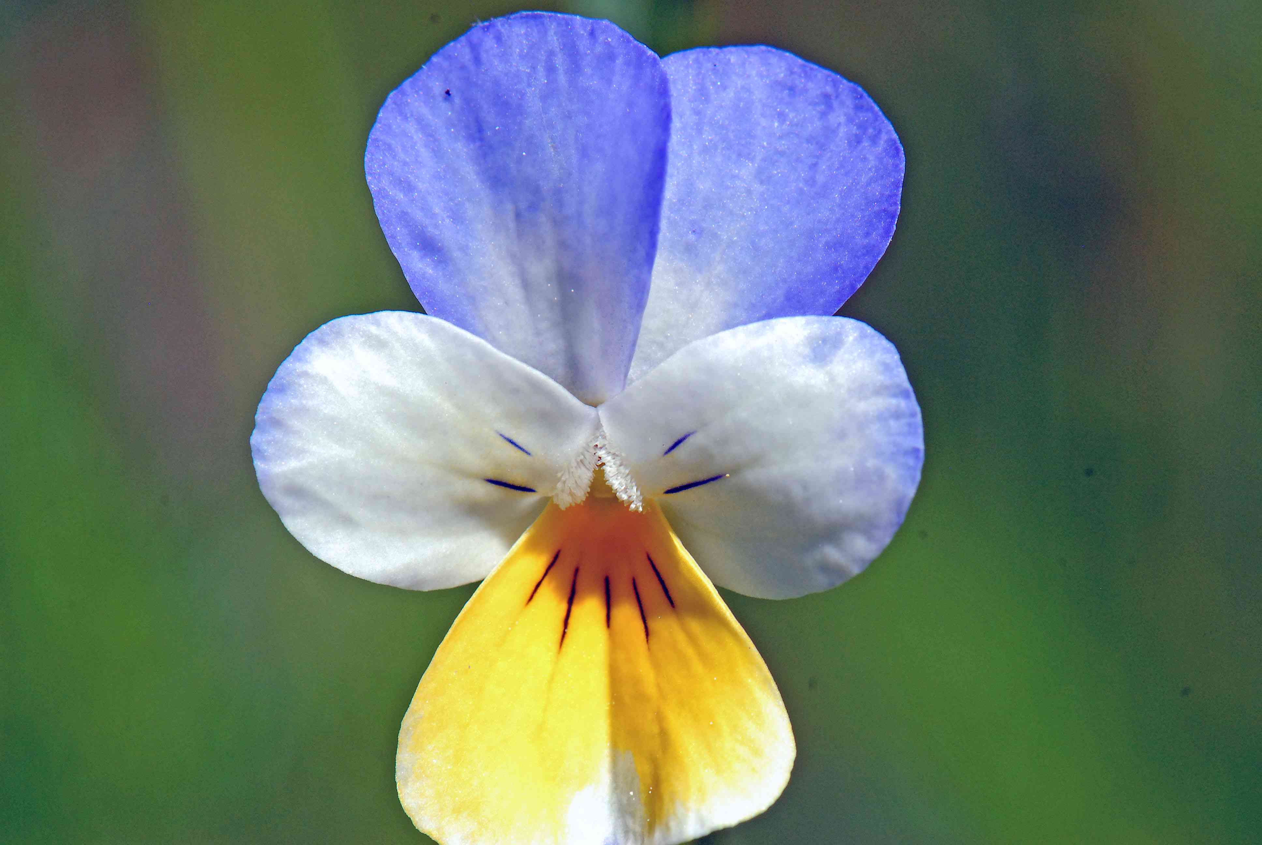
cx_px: 631
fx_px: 5528
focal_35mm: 158
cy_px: 422
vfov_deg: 8.7
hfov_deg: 13.0
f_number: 14
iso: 400
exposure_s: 1/160
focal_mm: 105
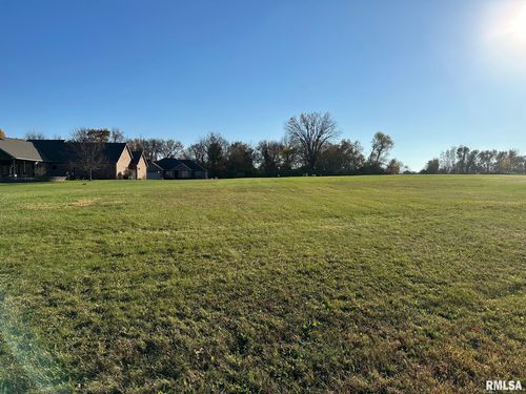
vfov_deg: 56.8
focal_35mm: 24
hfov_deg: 71.6
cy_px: 197
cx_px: 263
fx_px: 365
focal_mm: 6.86
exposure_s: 1/7042
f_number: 1.78
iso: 80
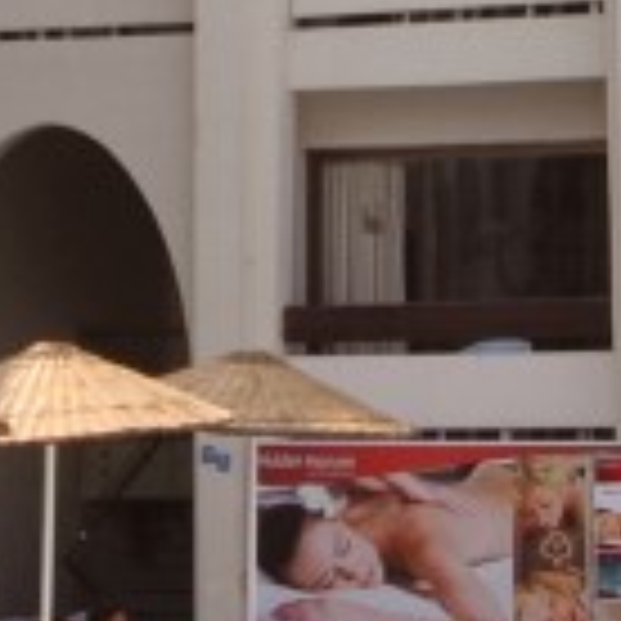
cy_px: 14
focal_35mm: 234
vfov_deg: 7.5
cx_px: 146
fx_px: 4749
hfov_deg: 7.5
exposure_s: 1/200
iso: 100
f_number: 7.1
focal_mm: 22
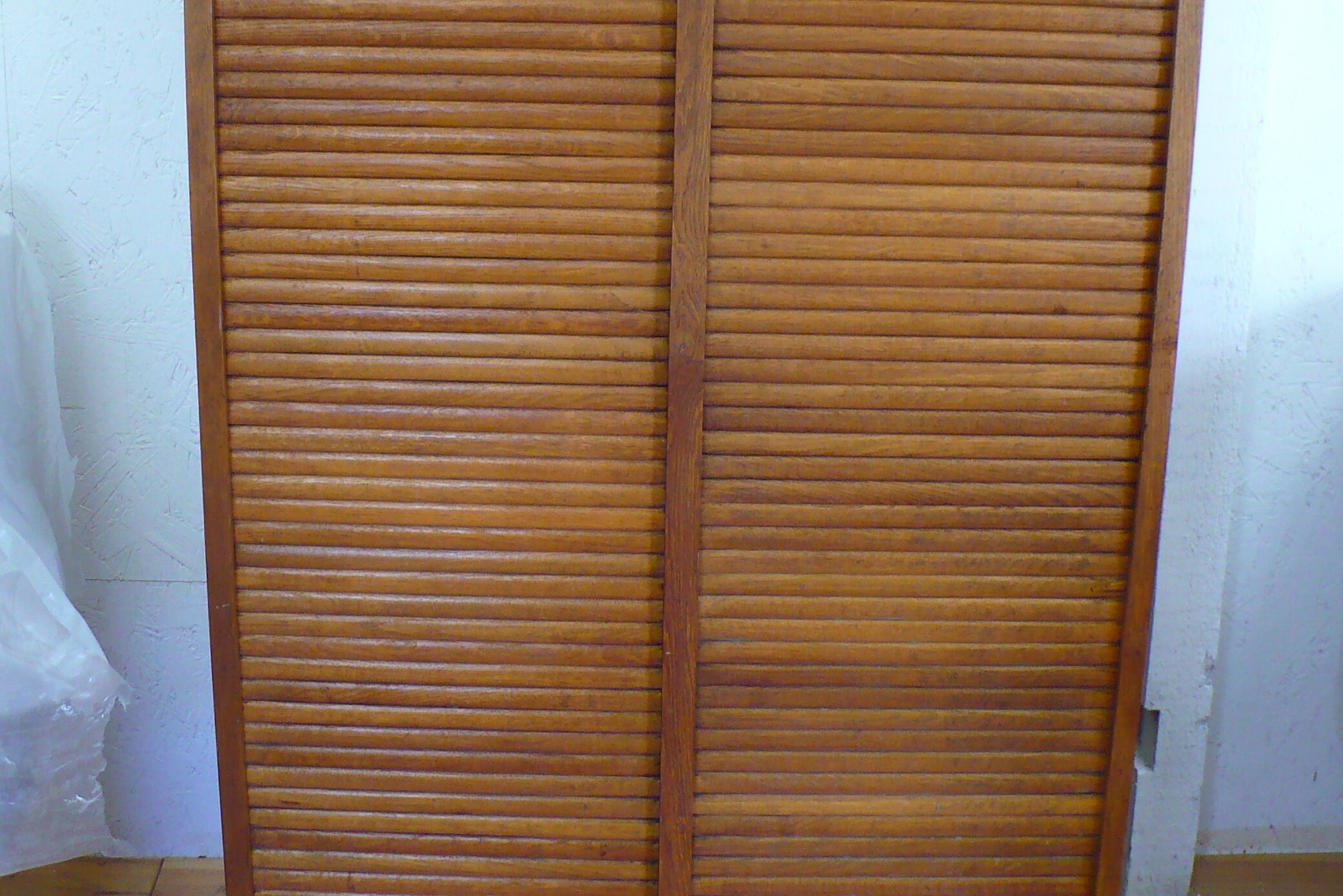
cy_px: 232
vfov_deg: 23.6
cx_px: 694
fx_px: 2126
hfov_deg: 35.0
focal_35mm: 57
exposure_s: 1/20
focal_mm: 6.1
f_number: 2.8
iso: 200
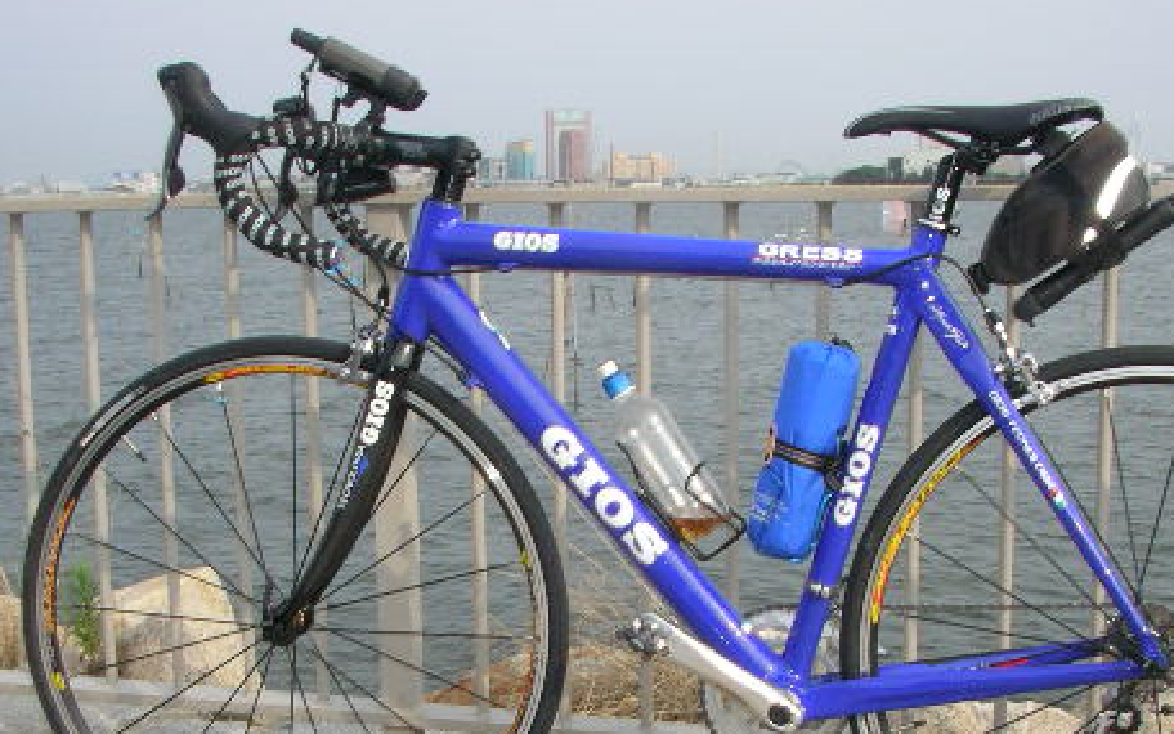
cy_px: 502
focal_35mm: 55
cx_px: 657
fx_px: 1760
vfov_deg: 23.4
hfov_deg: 36.8
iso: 64
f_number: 2.8
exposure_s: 1/250
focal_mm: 5.7
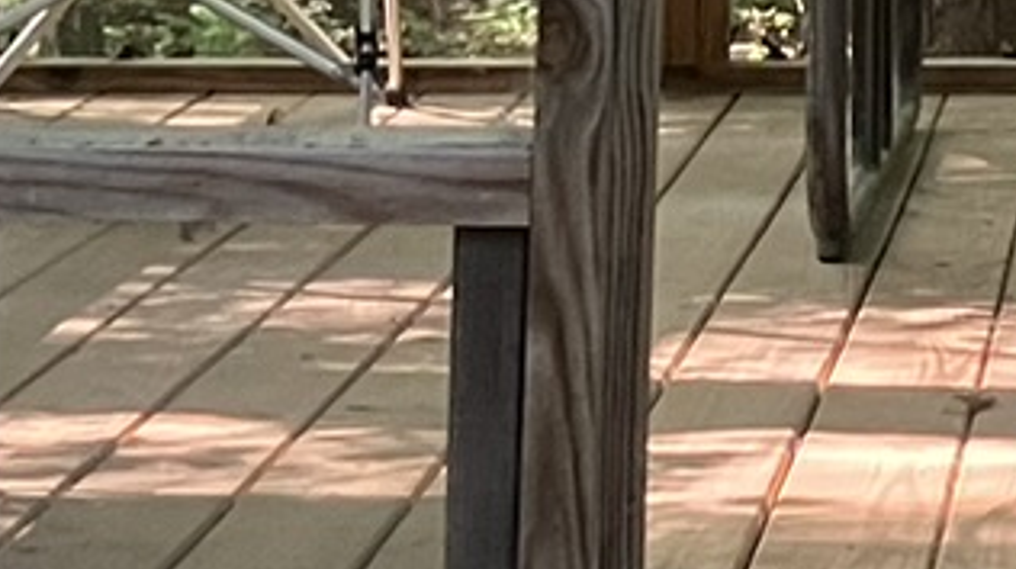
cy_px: -174
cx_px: 1579
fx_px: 5329
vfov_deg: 6.1
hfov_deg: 10.5
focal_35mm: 198
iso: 320
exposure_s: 1/60
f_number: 1.8
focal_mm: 3.99
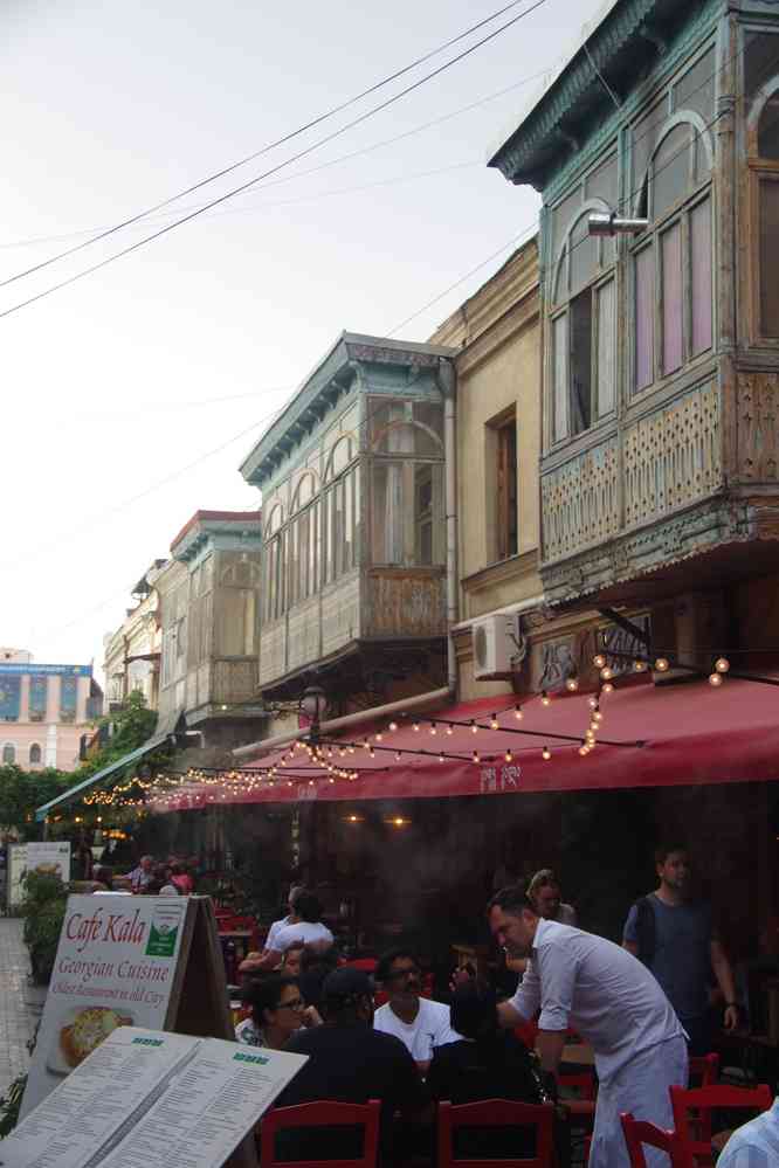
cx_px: 390
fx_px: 1704
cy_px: 584
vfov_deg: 37.9
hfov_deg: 25.8
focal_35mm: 52
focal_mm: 35
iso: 800
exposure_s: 1/60
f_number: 6.3
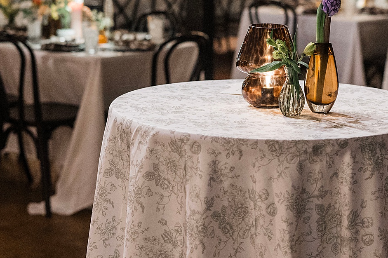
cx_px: 212
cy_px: 36
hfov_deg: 20.2
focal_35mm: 101
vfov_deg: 13.4
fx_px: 1088
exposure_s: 1/125
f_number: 2.5
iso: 2000
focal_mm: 50
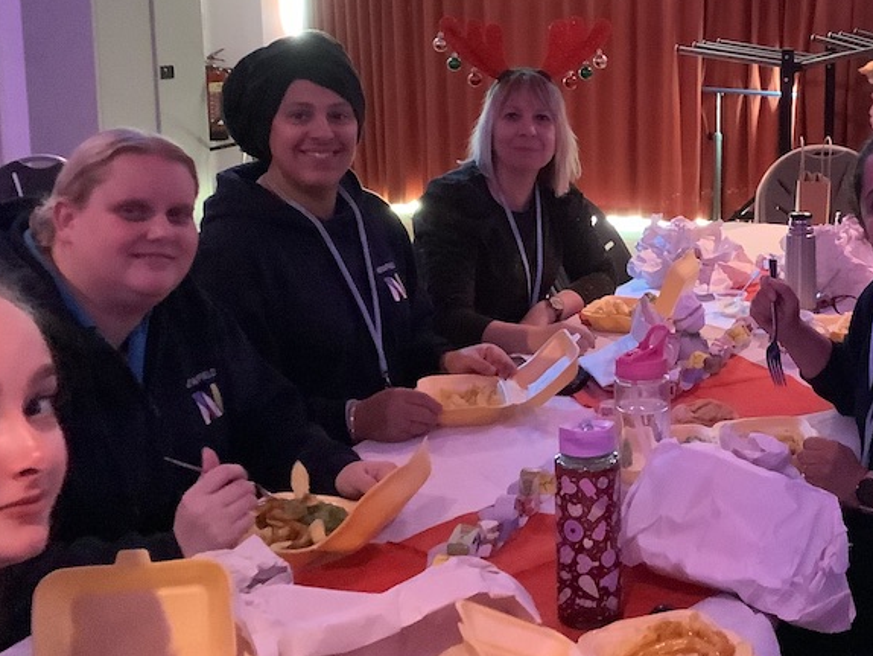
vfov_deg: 26.9
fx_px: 1362
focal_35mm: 54
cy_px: 209
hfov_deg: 34.7
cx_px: 668
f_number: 2.4
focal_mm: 3.3
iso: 800
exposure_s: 1/17
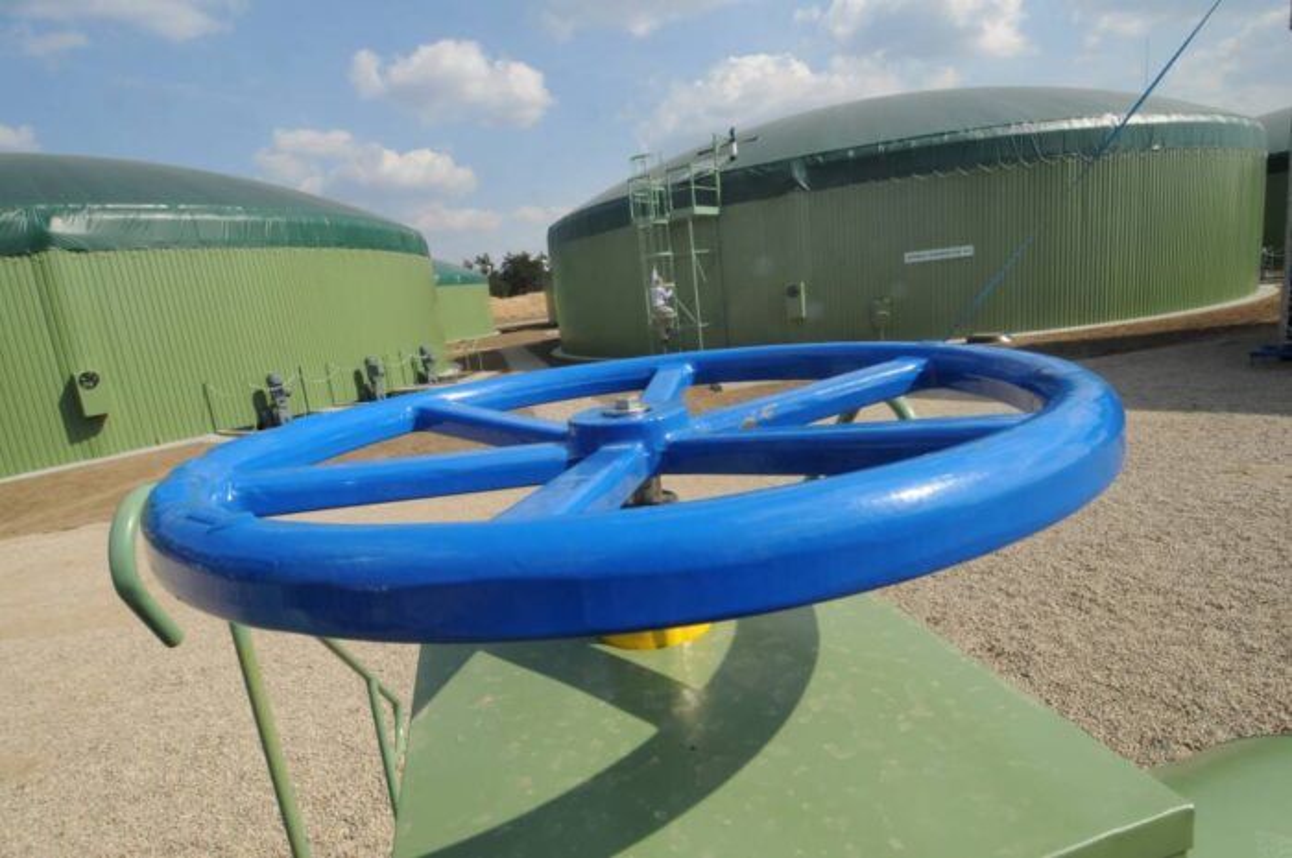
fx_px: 645
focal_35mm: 18
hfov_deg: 90.1
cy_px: 429
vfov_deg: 67.3
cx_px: 646
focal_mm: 12
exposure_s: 1/320
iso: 800
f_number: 22
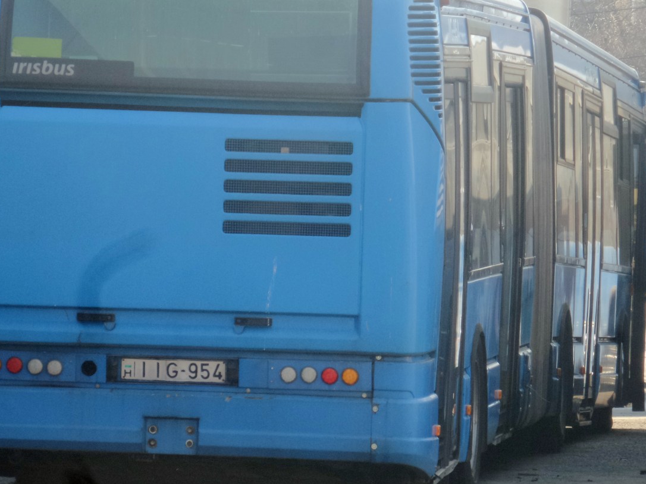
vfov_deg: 4.1
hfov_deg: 5.5
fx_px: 6735
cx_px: 281
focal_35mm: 361
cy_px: 214
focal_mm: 44
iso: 100
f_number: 6.3
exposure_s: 1/125
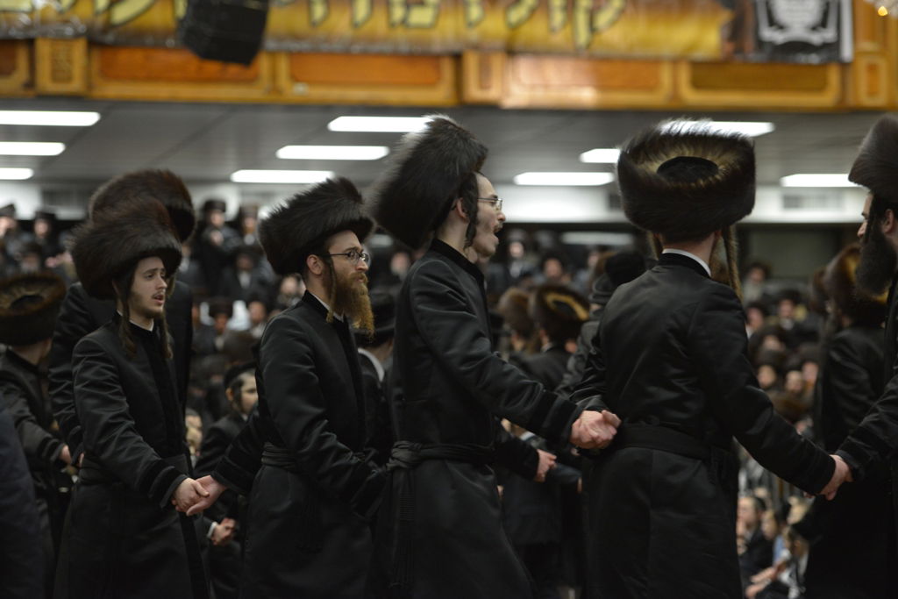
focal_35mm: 102
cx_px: 449
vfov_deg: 13.4
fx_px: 2545
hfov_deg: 20.0
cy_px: 300
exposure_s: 1/200
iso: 2200
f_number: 2.8
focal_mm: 102
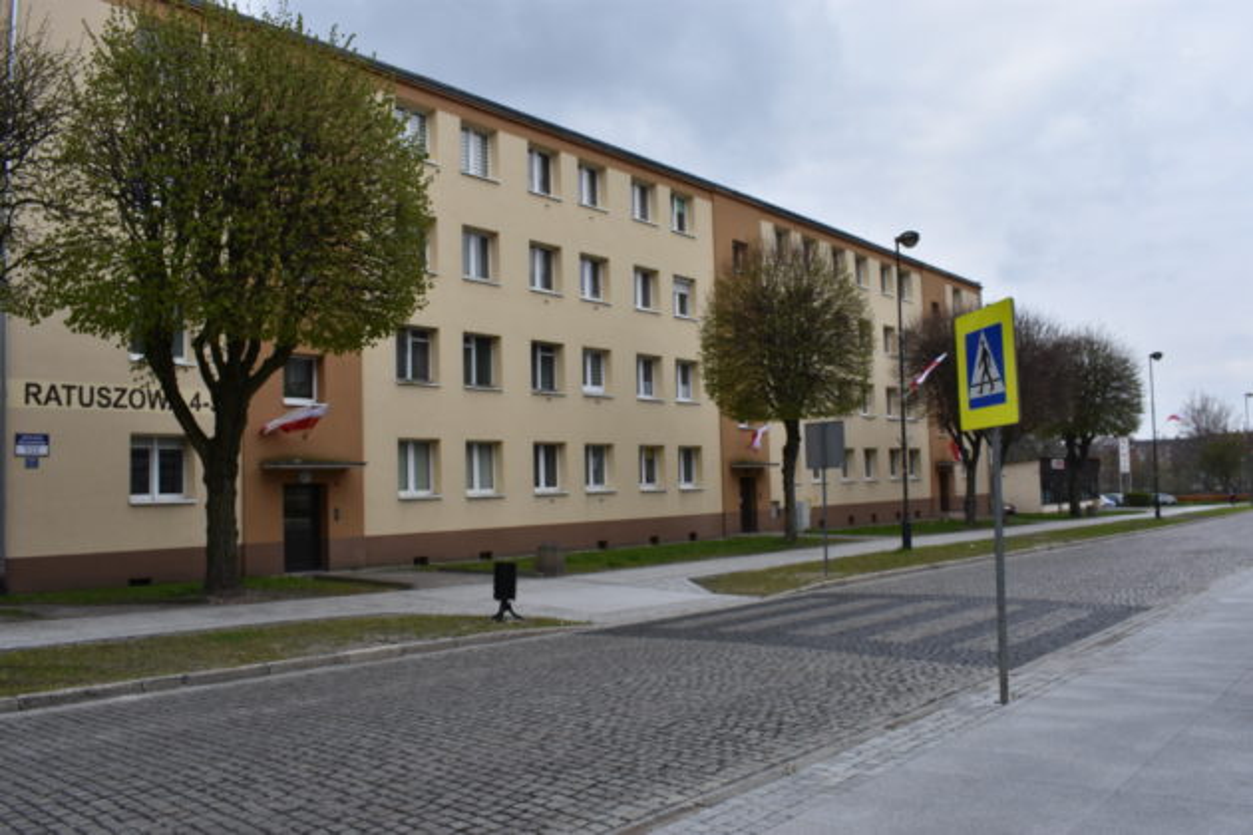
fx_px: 1044
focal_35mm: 30
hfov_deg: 61.9
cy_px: 418
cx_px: 626
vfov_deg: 43.6
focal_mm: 20
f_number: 8
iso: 220
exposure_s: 1/500
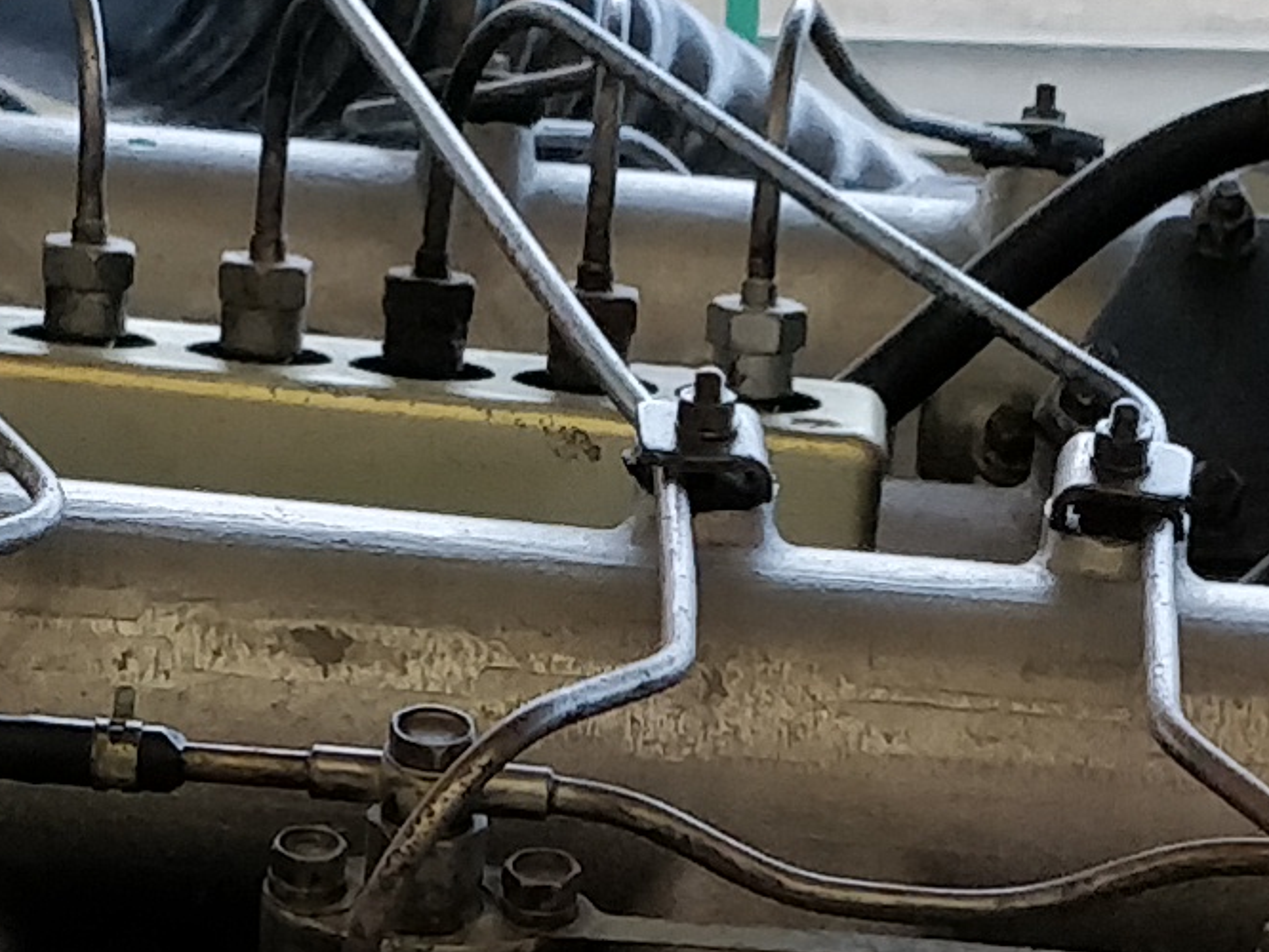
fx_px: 6088
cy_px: 1784
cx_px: 429
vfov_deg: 8.6
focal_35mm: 166
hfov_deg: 11.9
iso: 400
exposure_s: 1/100
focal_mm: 4.1
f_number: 1.7
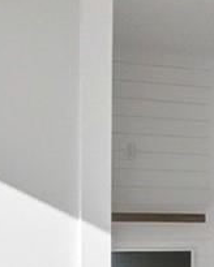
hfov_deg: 10.2
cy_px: 232
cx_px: 455
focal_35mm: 137
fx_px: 1085
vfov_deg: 13.9
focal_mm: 10
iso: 100
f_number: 4
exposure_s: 1/4000
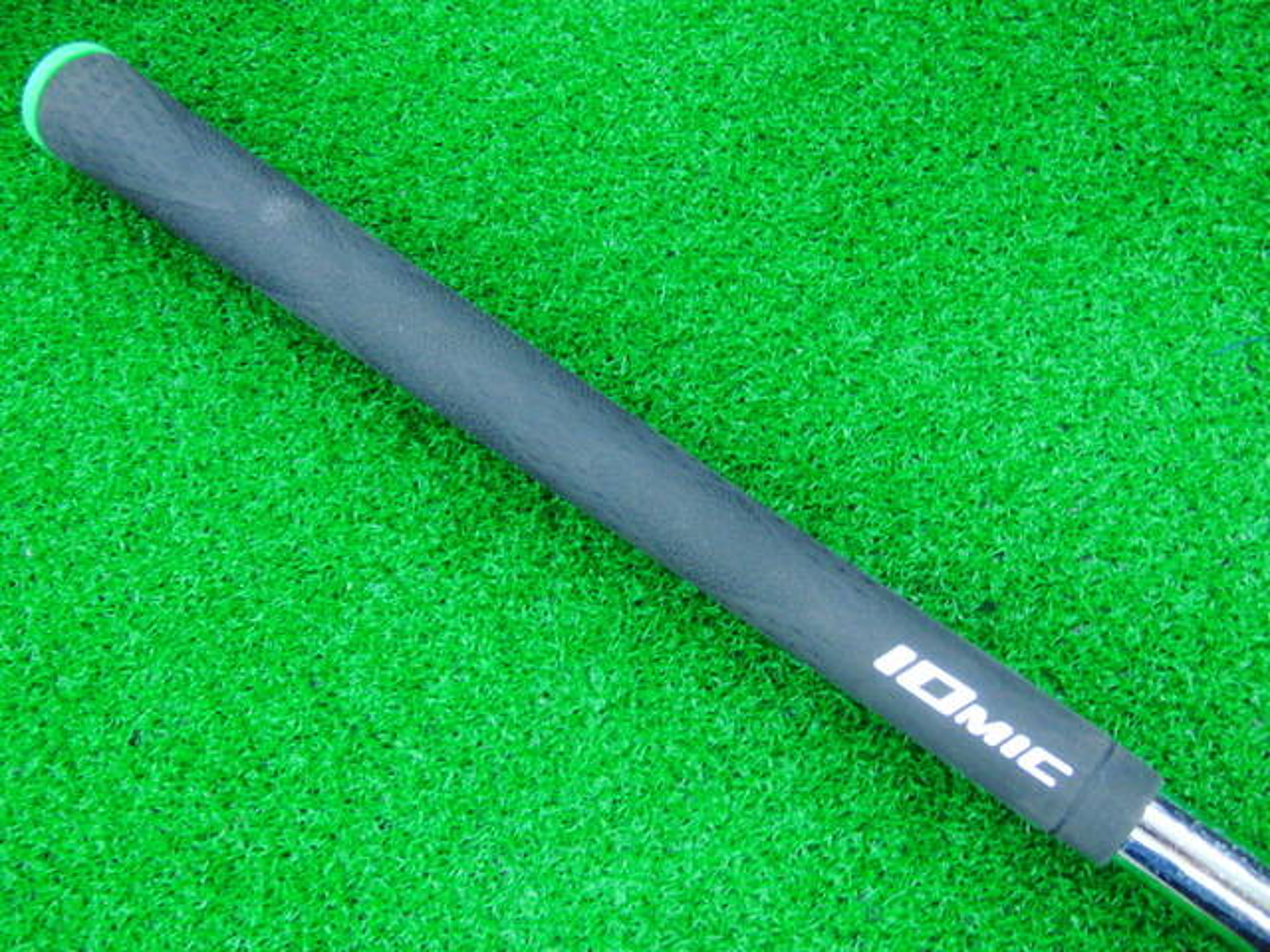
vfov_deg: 38.7
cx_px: 635
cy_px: 476
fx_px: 1357
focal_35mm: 37
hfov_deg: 50.1
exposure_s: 1/20
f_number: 3.6
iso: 400
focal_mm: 6.42
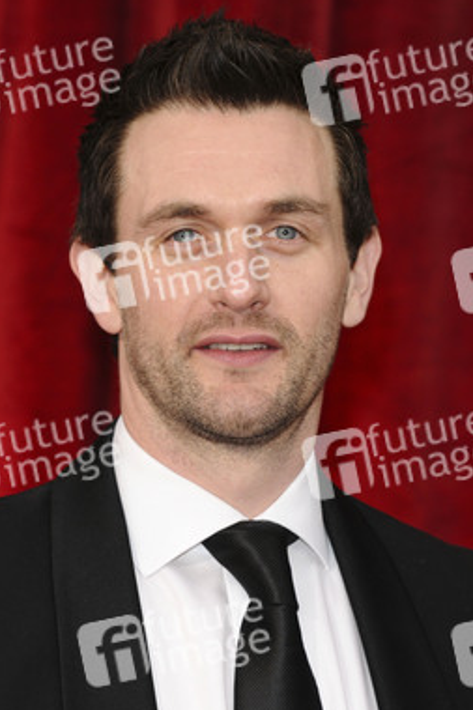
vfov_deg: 15.1
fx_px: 2683
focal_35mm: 136
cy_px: 362
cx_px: 229
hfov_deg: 10.1
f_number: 5
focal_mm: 86
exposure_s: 1/160
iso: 400
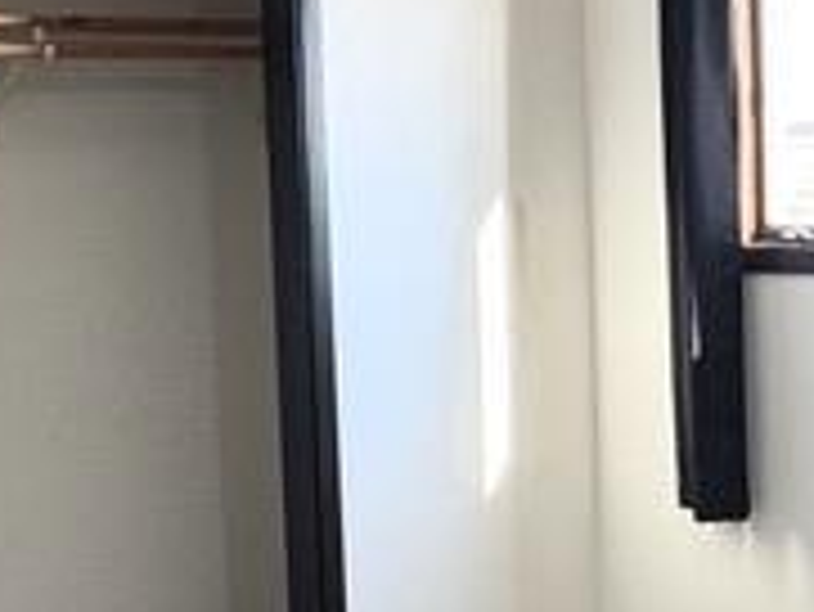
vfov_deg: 18.7
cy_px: 333
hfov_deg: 24.1
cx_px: 724
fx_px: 1859
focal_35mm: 79
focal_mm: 2.22
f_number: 2.2
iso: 100
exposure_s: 1/99
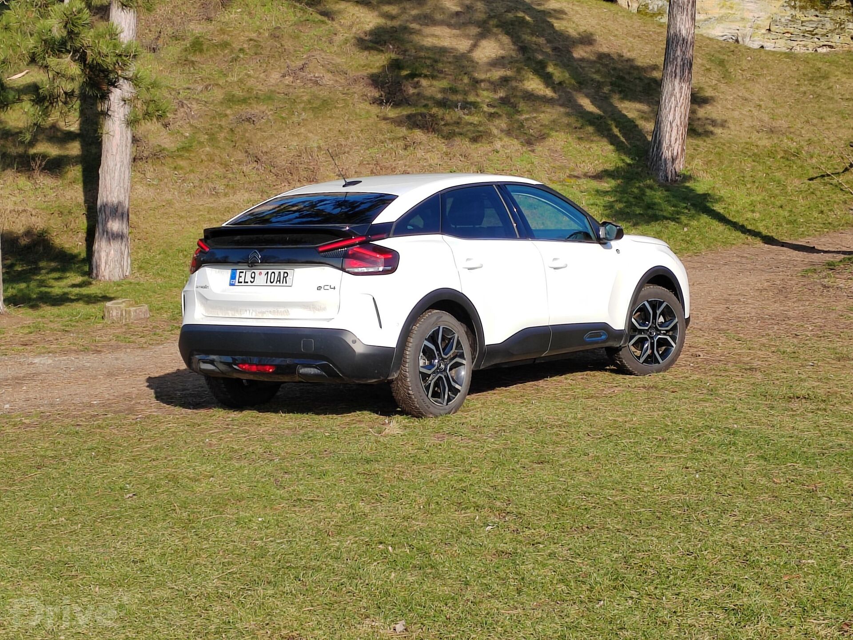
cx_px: 426
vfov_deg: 19.6
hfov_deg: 26.0
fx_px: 1848
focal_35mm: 75
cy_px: 320
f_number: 1.9
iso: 100
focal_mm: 5.52
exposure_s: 1/1055
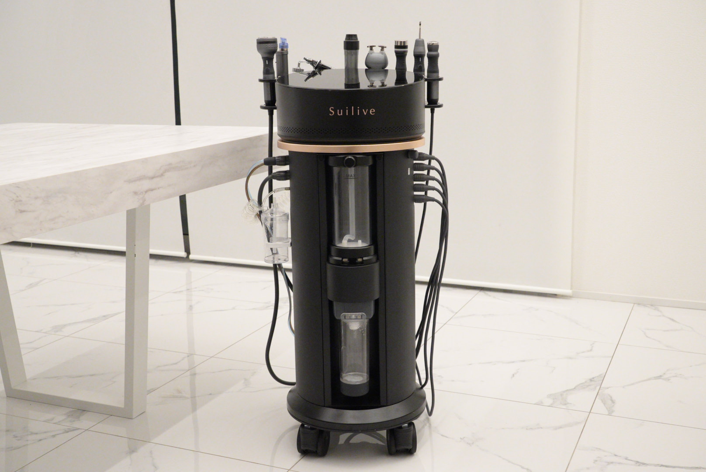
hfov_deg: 47.4
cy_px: 236
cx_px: 353
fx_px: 805
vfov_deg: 32.7
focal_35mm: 41
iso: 12800
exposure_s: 1/640
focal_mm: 41
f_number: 8
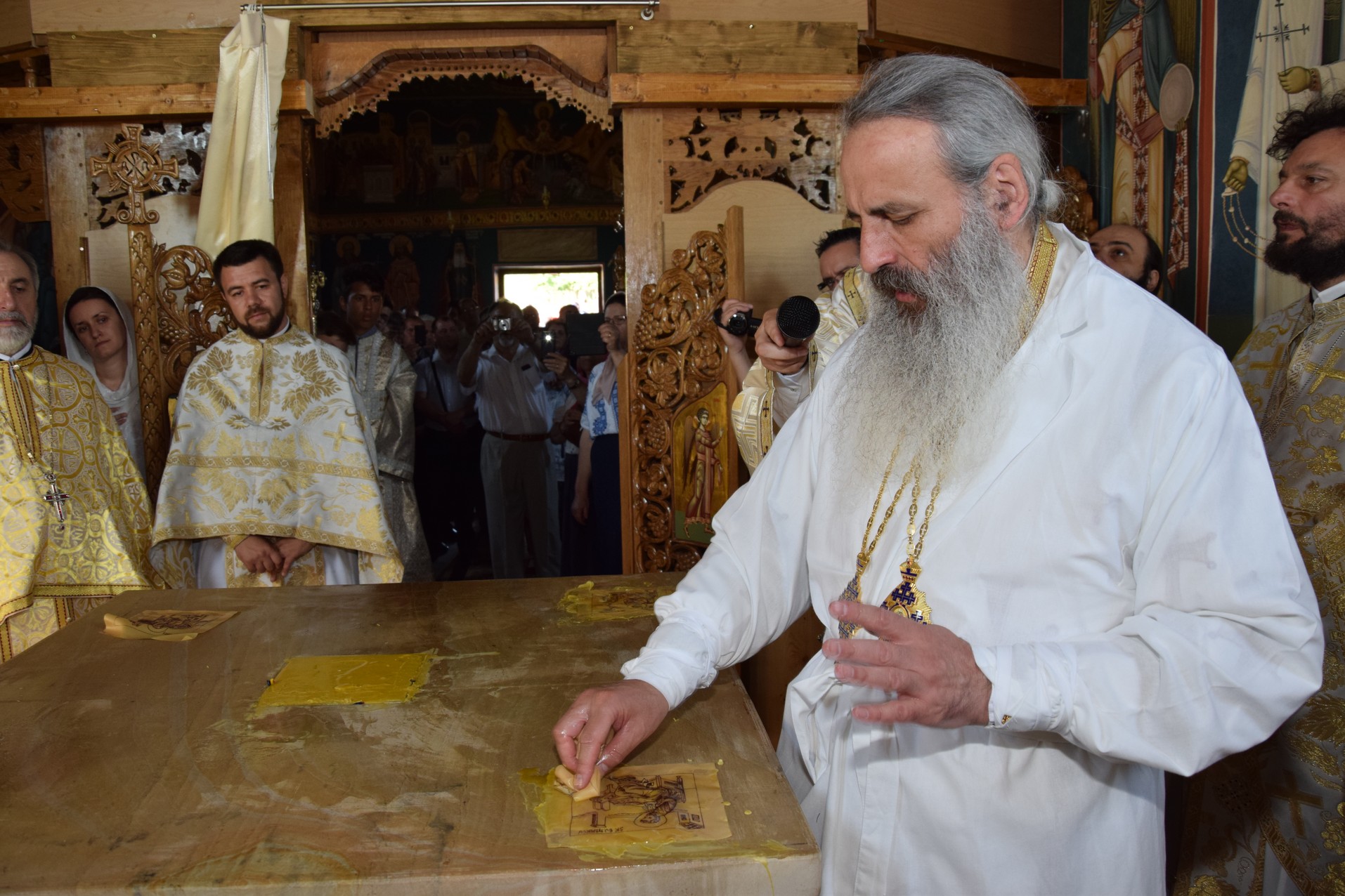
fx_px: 1009
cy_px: 448
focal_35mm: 27
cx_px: 672
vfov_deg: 47.9
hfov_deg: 67.4
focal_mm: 18
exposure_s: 1/80
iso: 500
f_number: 5
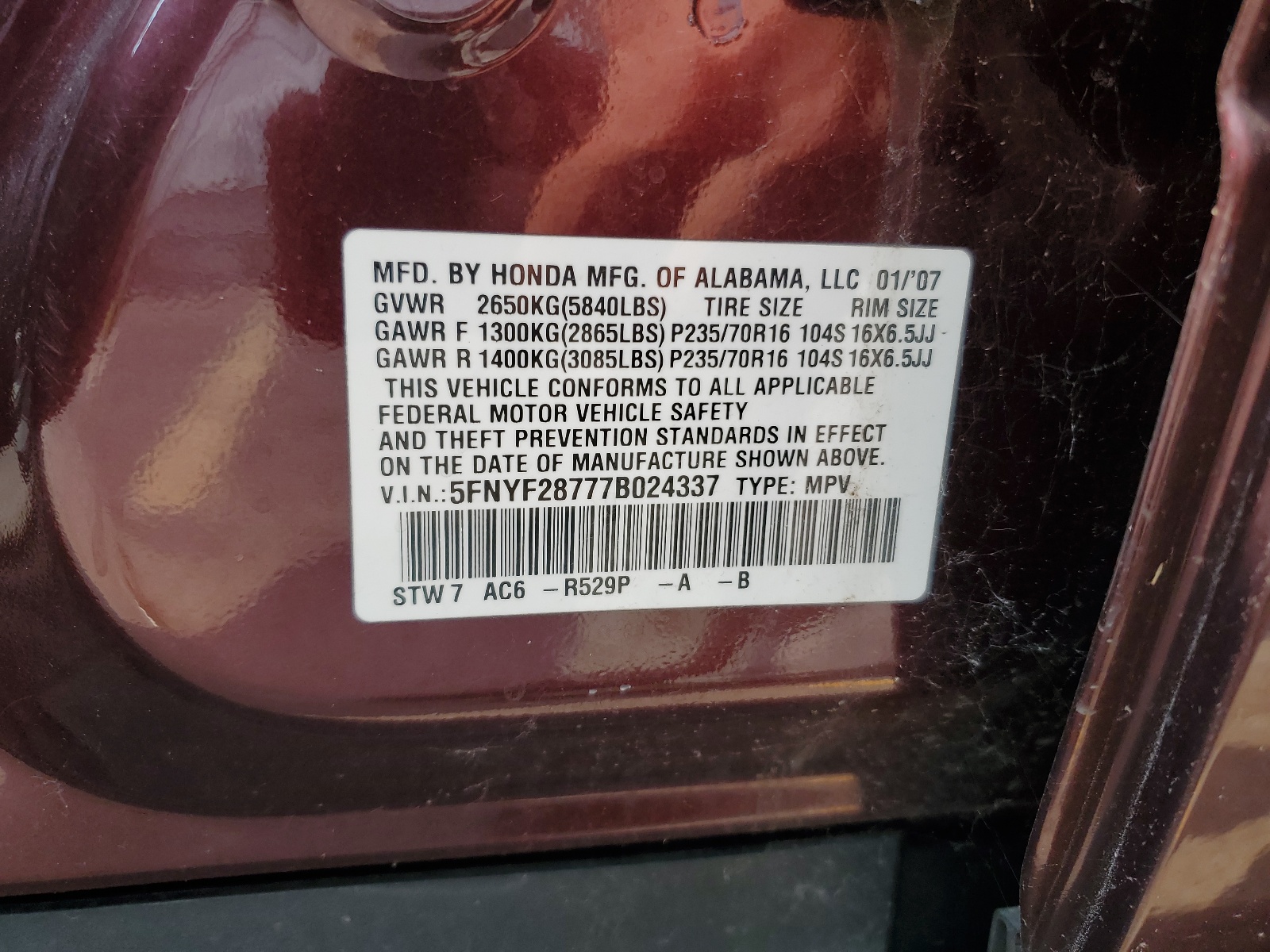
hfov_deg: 67.3
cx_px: 635
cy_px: 476
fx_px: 954
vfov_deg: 53.1
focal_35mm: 26
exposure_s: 1/526
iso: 50
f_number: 1.5
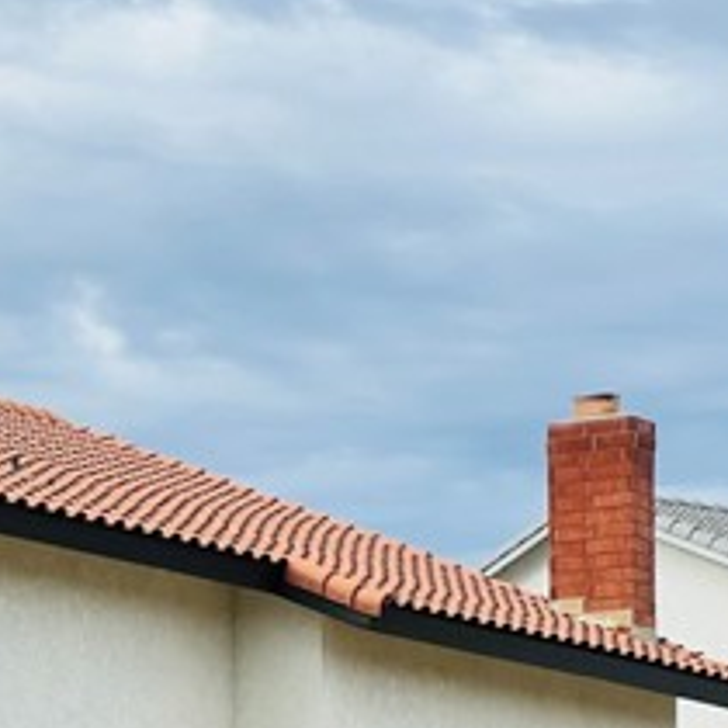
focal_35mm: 207
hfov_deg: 8.3
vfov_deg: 8.4
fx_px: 4925
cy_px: 752
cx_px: -336
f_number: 2.8
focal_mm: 9
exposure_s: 1/266
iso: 32
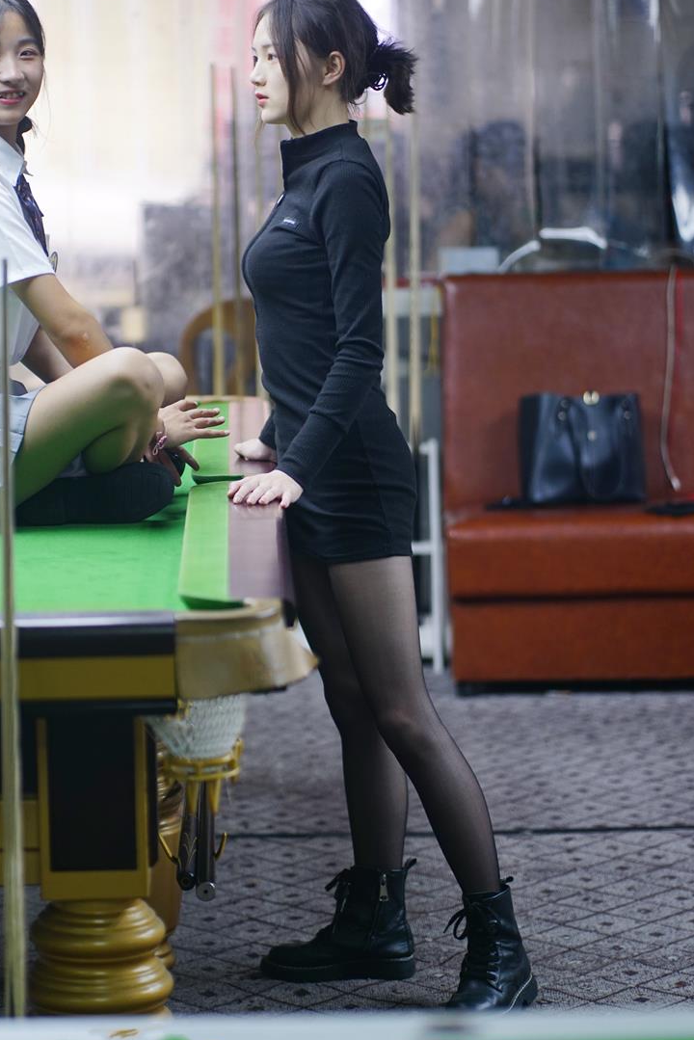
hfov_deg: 11.8
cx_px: 251
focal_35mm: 116
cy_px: 416
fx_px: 3352
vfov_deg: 17.6
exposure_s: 1/320
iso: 200
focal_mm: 85
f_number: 1.8
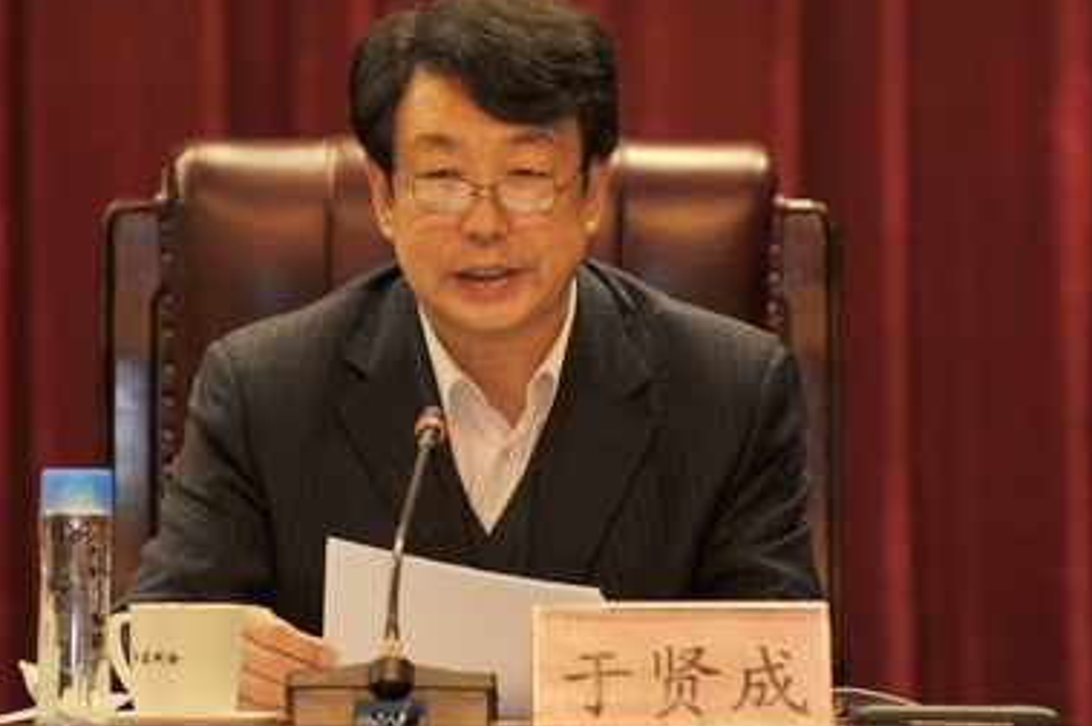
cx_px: 490
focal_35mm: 264
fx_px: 8001
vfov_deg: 5.2
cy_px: 356
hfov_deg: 7.8
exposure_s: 1/60
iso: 400
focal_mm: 200
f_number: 2.8
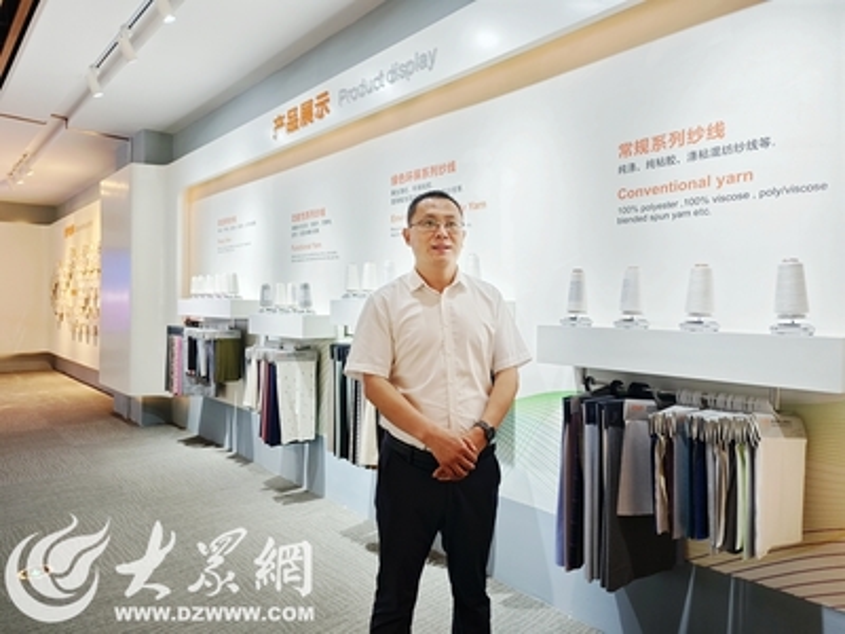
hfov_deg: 73.9
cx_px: 422
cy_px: 317
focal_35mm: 23
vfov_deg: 58.9
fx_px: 561
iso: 239
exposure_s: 1/50
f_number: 1.75
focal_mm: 5.5
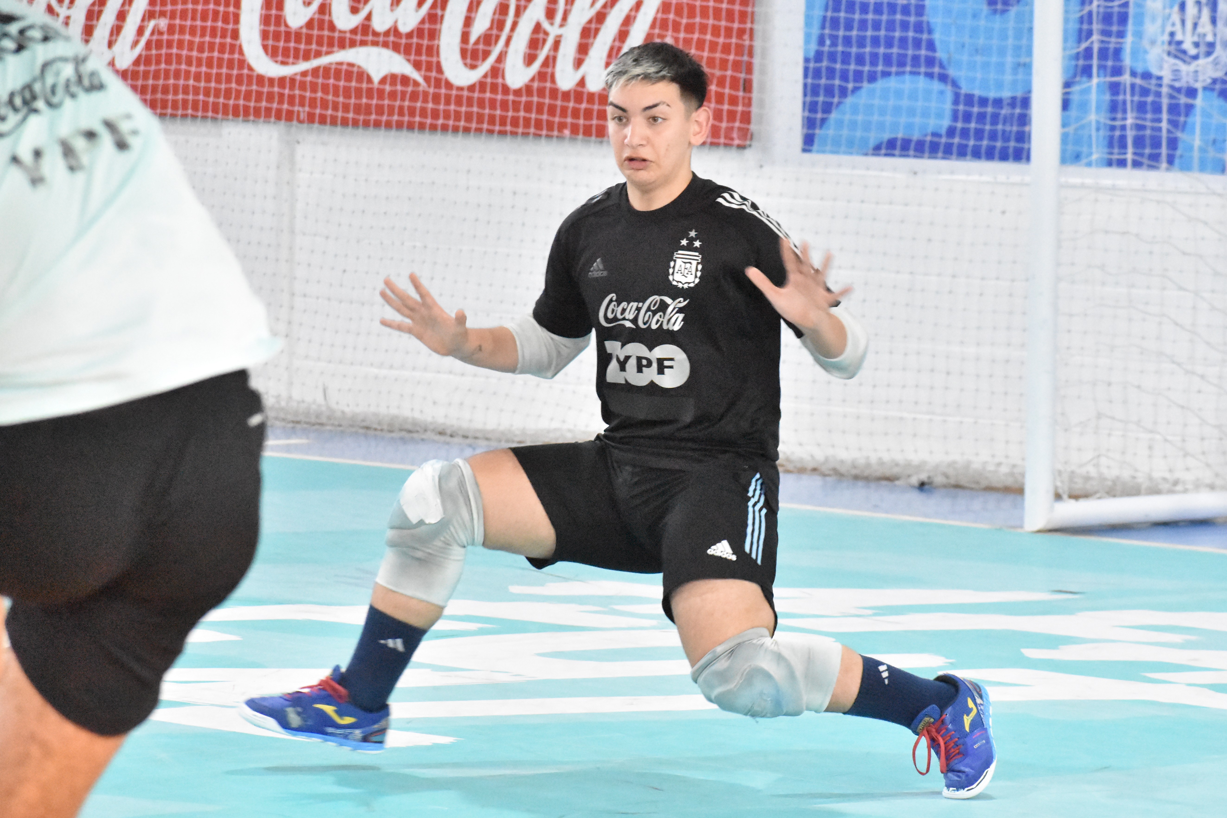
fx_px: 6135
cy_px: 409
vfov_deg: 7.6
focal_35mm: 180
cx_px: 614
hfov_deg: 11.4
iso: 16000
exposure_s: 1/500
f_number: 5.6
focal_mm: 120
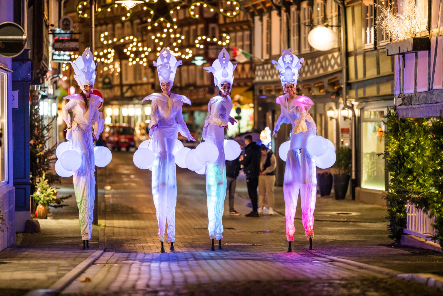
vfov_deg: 10.2
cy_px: 148
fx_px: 1662
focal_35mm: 135
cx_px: 222
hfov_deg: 15.2
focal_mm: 135
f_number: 1.8
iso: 1600
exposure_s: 1/200
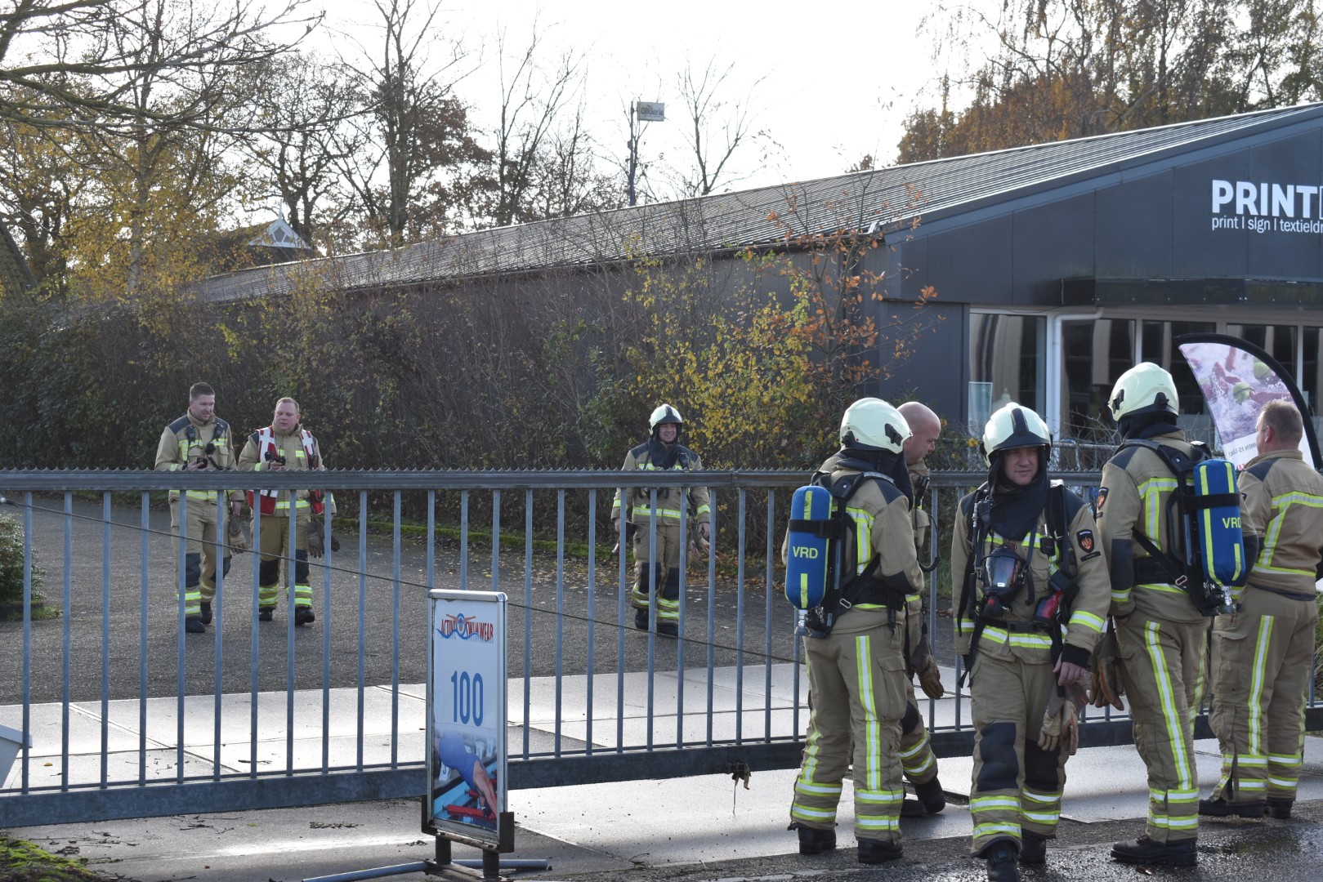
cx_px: 662
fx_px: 2316
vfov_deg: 21.6
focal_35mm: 63
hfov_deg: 31.9
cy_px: 441
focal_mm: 42
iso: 250
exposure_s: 1/250
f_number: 8
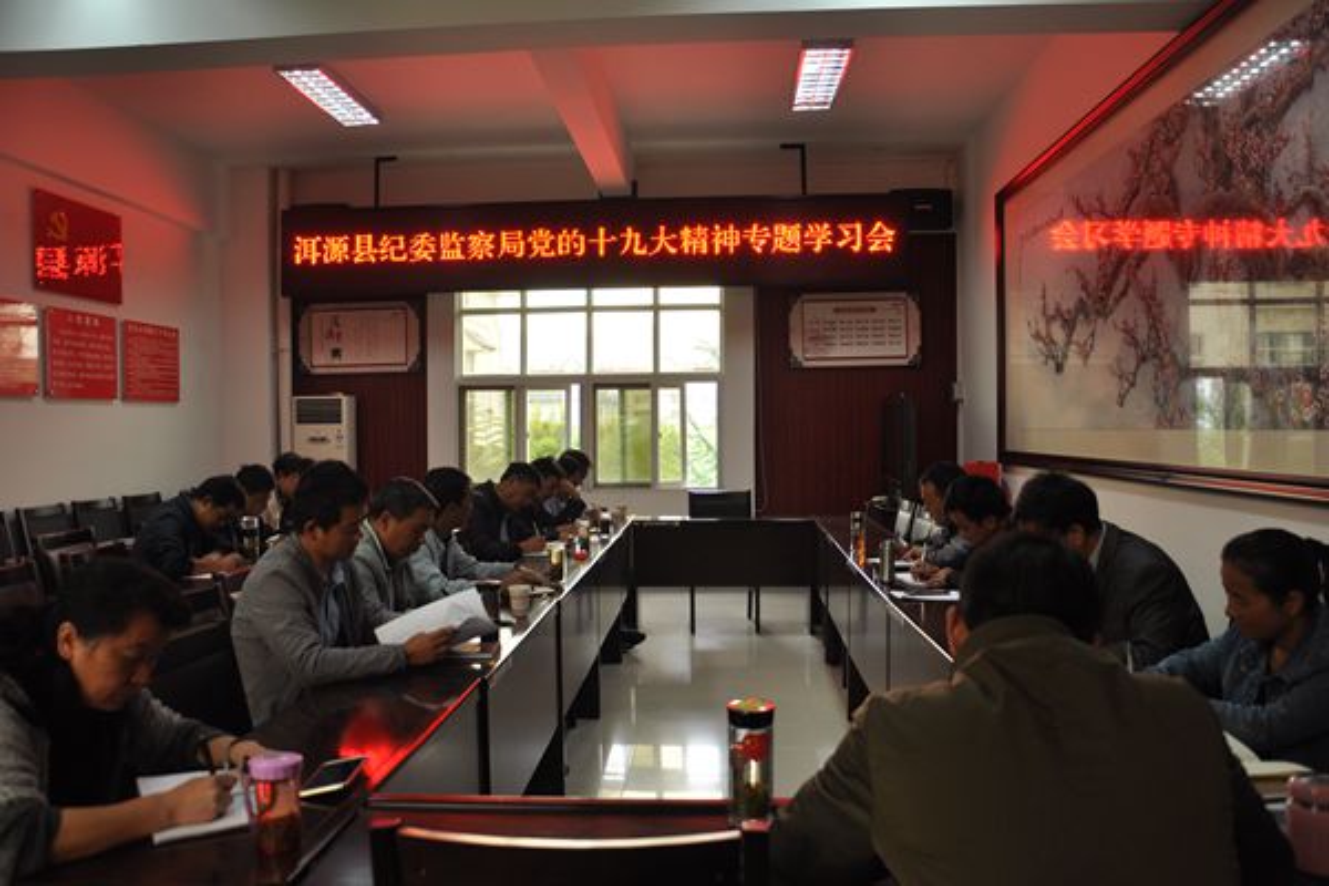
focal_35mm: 27
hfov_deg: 67.4
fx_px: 997
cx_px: 664
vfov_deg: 47.9
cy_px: 443
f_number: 3.8
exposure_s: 1/60
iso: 400
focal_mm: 18
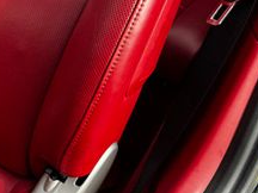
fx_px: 529
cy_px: 143
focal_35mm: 71
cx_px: -109
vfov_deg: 20.6
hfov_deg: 23.1
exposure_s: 1/506
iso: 80
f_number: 1.78
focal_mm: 6.76
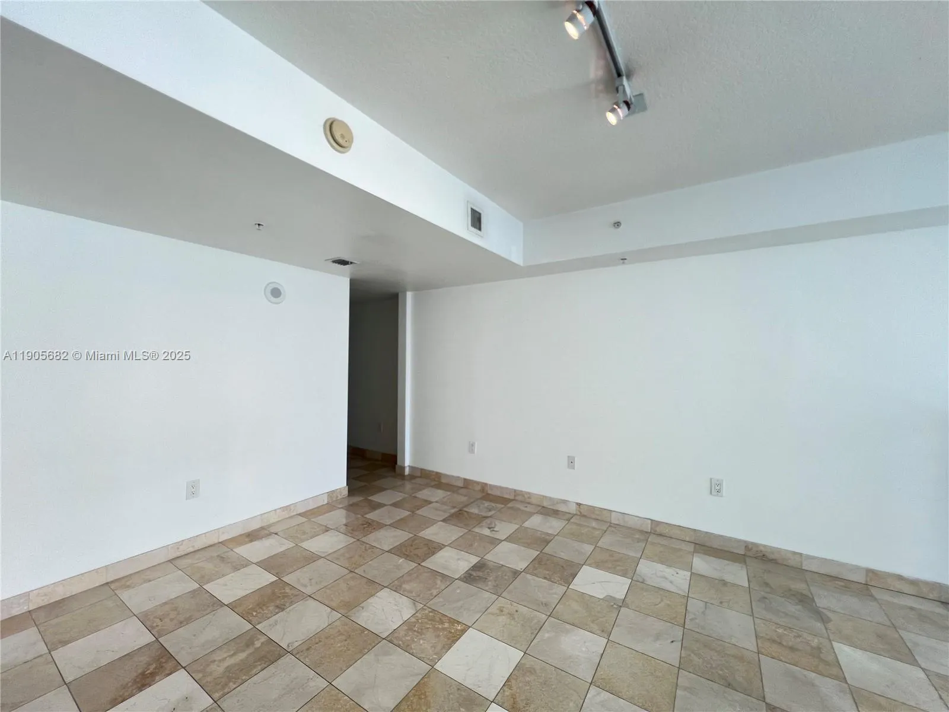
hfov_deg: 106.2
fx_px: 356
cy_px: 356
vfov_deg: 89.9
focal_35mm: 13
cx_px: 474
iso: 40
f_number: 1.8
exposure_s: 1/120
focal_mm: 1.57
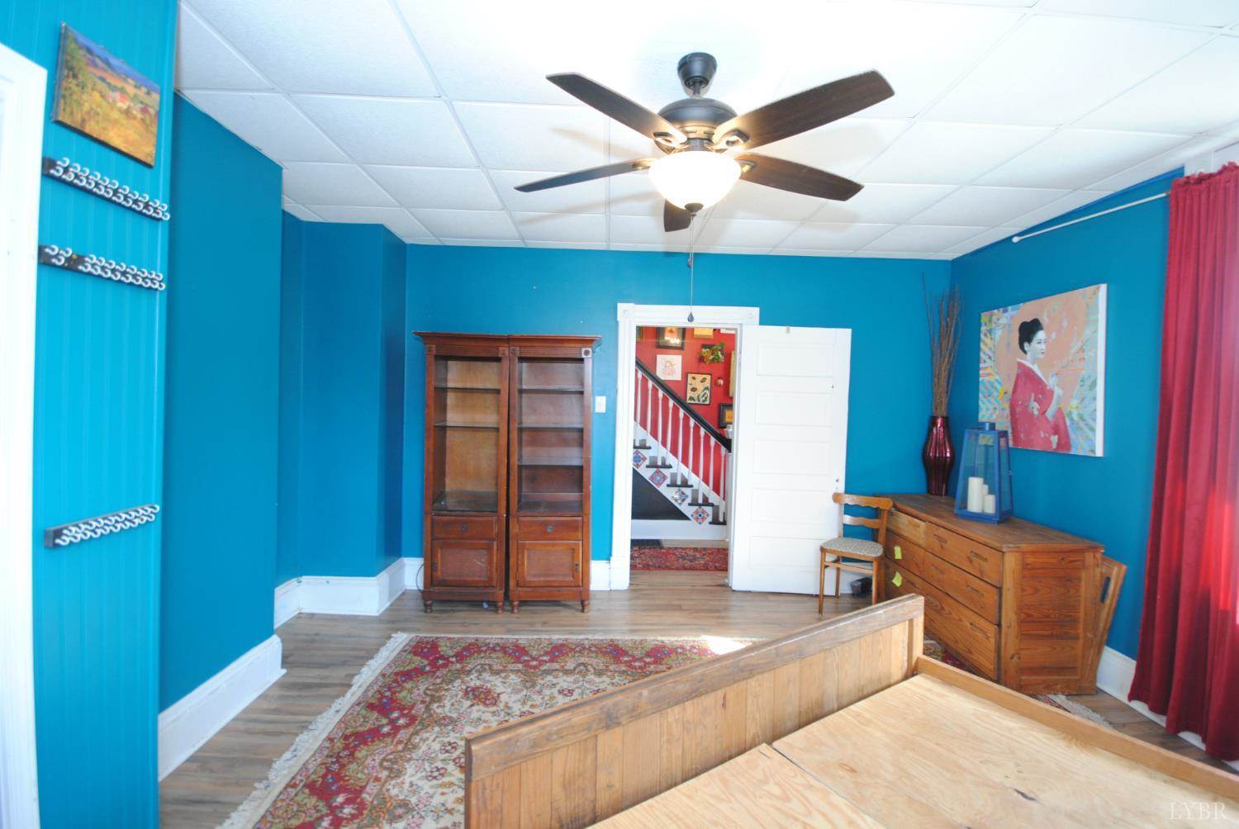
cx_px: 620
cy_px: 414
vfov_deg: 77.5
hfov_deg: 100.3
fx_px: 517
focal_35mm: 15
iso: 400
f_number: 4
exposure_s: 1/20
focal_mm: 10
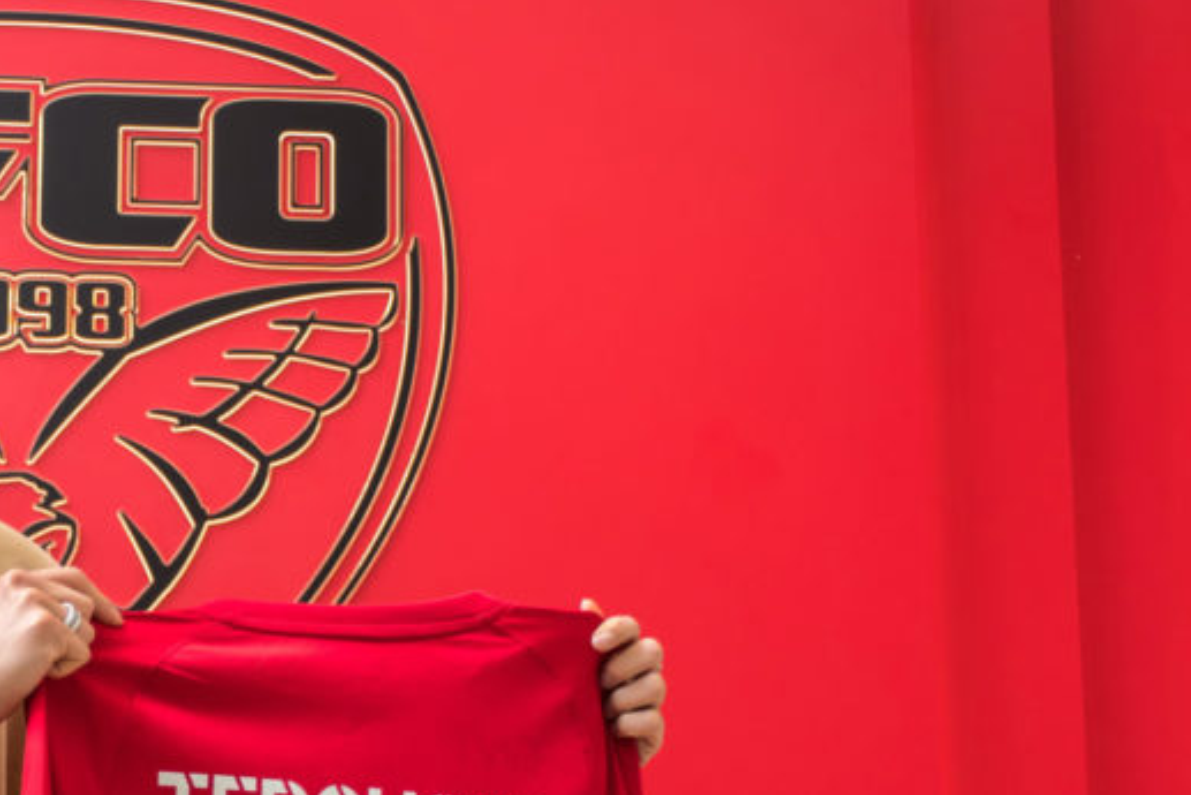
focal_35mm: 95
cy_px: 692
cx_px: 159
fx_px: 3144
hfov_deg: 21.1
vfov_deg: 14.3
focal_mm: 32
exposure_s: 1/125
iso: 360
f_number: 4
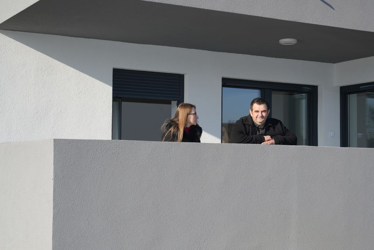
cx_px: 187
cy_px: 125
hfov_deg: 30.1
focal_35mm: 67
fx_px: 696
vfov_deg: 20.3
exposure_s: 1/250
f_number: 9
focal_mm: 67
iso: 100
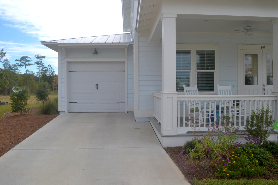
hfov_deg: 67.4
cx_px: 139
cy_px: 92
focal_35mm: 27
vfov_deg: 47.9
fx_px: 209
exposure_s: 1/200
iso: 100
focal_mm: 18
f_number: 7.1
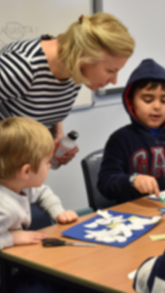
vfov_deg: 23.7
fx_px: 700
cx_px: 94
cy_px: 146
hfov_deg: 13.4
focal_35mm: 90
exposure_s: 1/60
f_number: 4.8
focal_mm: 38
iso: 720
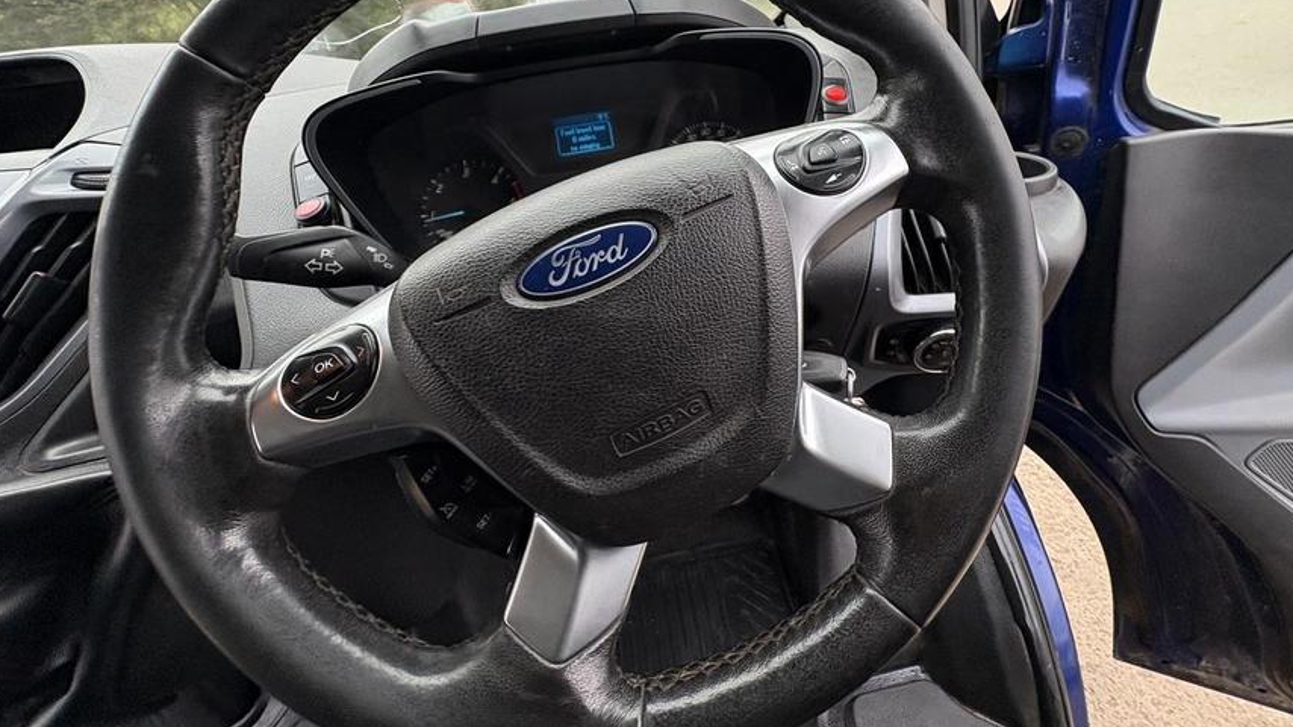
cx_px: 671
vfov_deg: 66.0
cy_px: 270
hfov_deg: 99.3
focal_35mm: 16
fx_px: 548
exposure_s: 1/119
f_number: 2.2
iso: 125
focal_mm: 2.22
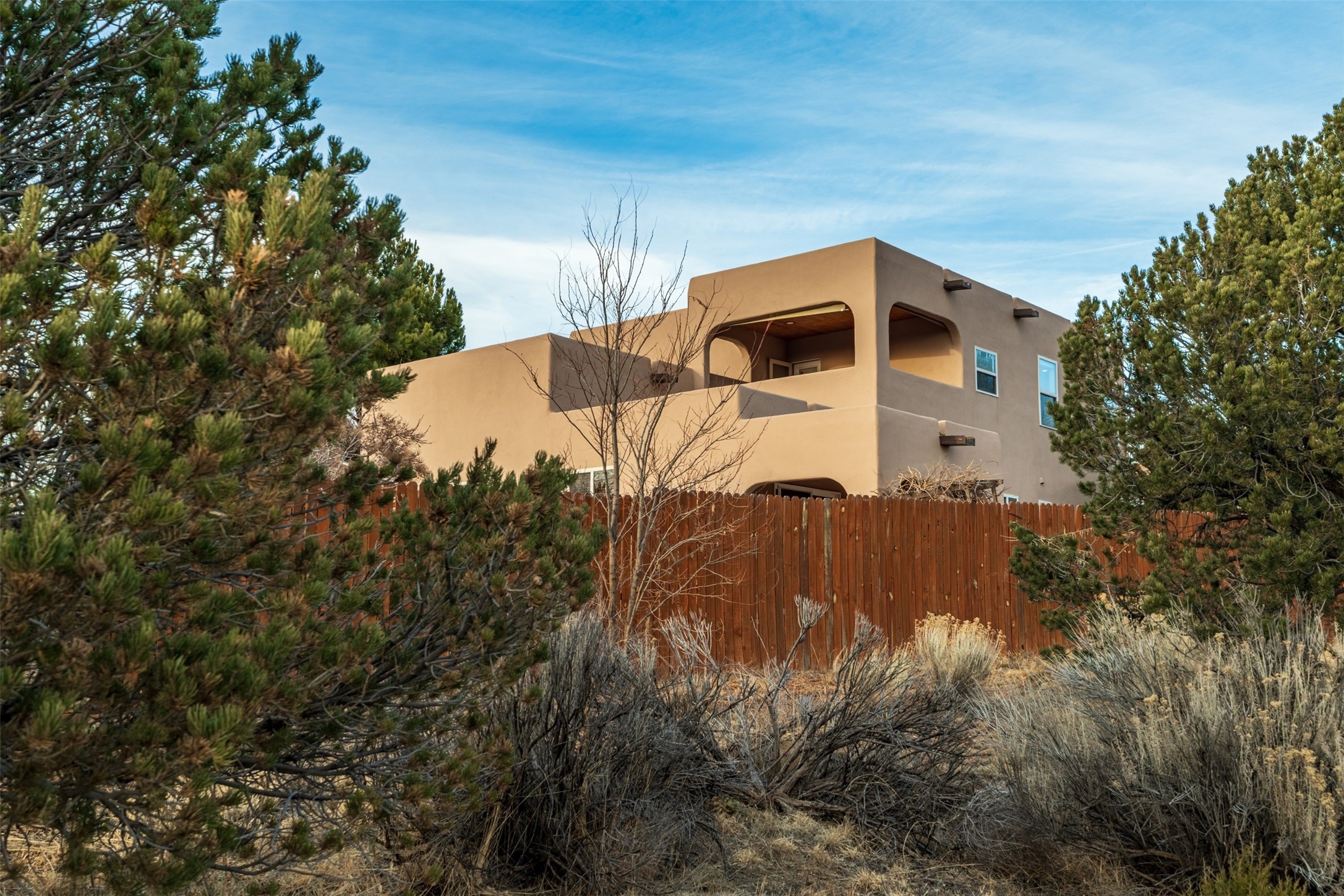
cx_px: 672
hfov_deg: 54.4
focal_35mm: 35
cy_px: 448
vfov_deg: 37.8
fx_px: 1306
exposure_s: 1/640
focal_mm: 35
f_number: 8
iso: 100
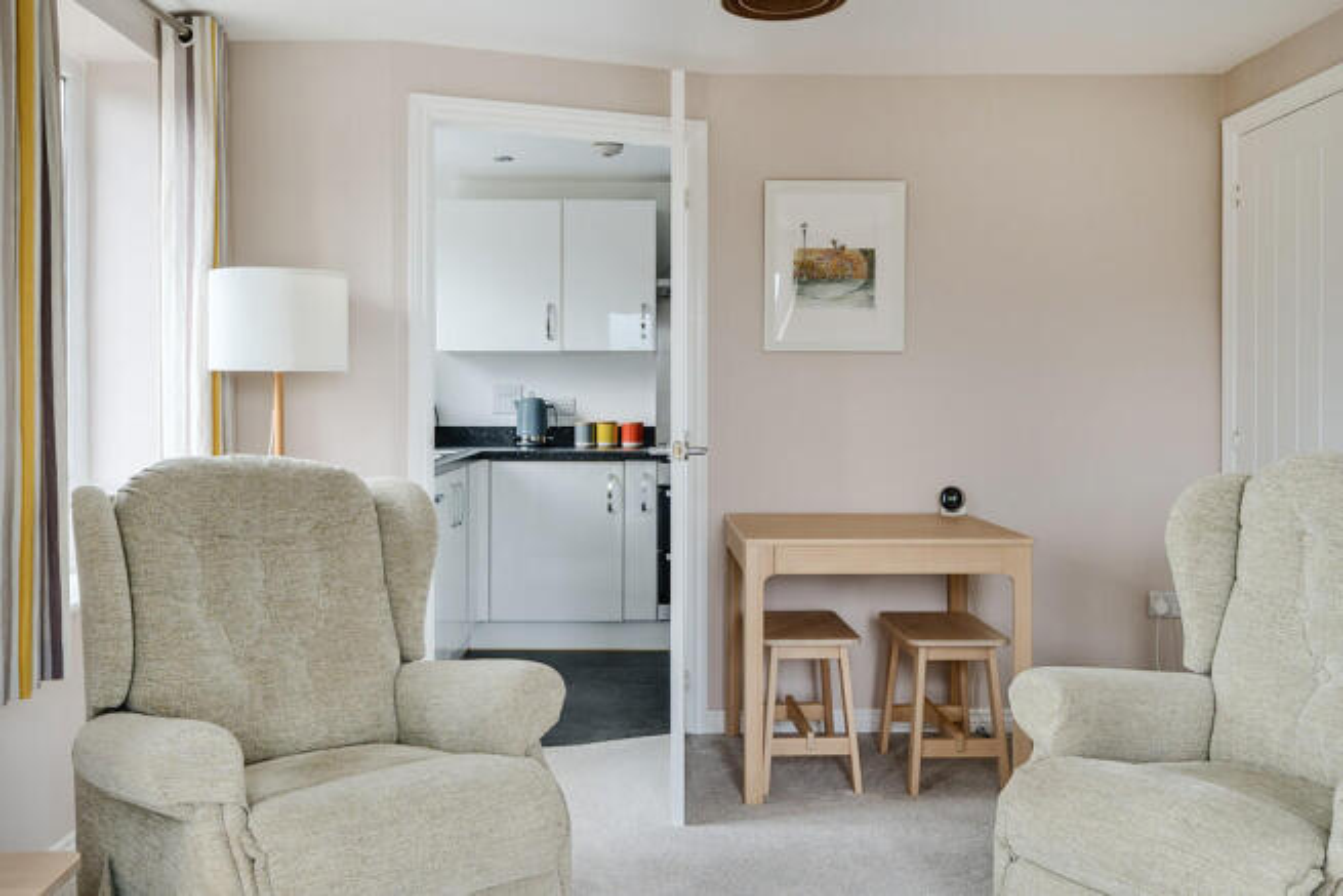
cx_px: 672
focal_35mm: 30
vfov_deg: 43.6
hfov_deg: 61.9
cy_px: 448
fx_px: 1119
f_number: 8
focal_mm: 20
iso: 100
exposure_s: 1/15
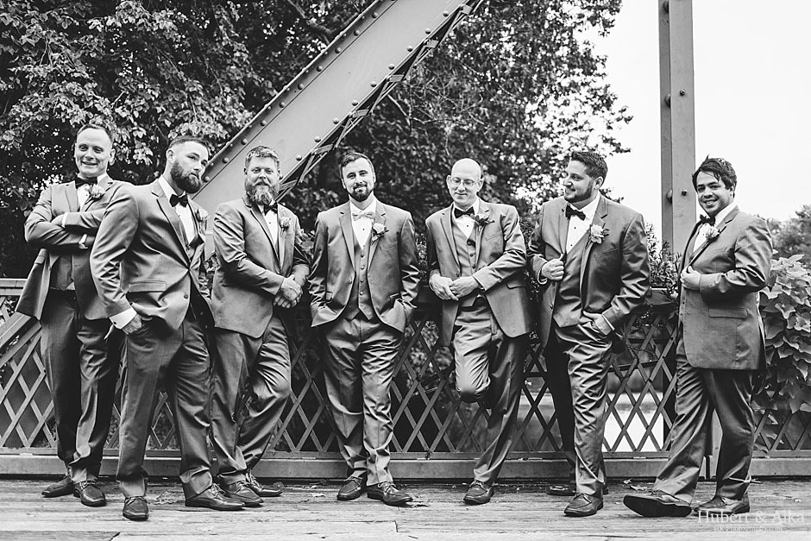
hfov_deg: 54.4
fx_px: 789
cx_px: 406
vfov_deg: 37.9
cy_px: 270
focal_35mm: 35
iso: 320
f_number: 1.8
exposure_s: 1/640
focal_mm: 35
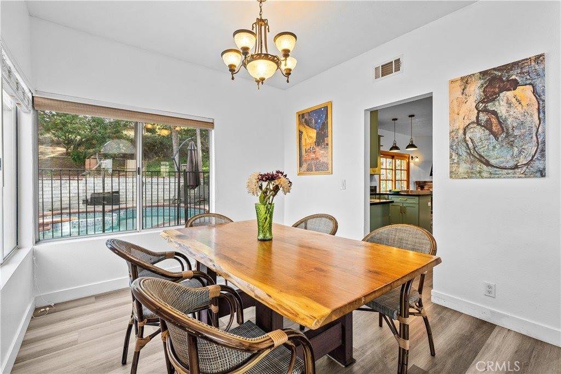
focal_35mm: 15
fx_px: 234
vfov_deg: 77.3
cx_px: 280
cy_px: 187
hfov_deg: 100.4
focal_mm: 15
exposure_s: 1/5
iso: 250
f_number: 9
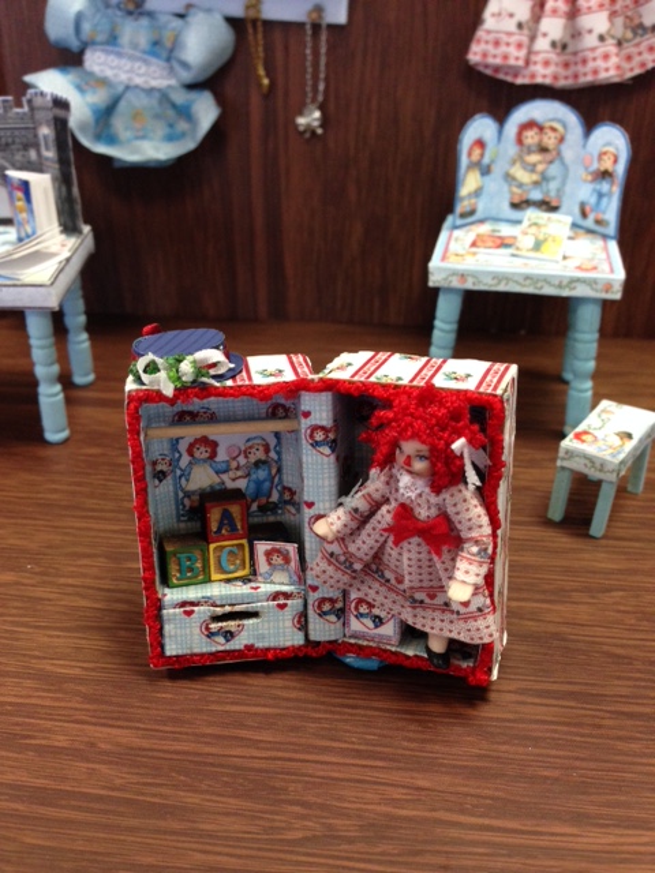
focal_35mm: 33
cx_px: 328
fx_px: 833
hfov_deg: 42.9
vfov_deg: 55.4
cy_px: 436
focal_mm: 4.12
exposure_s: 1/20
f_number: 2.4
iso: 160
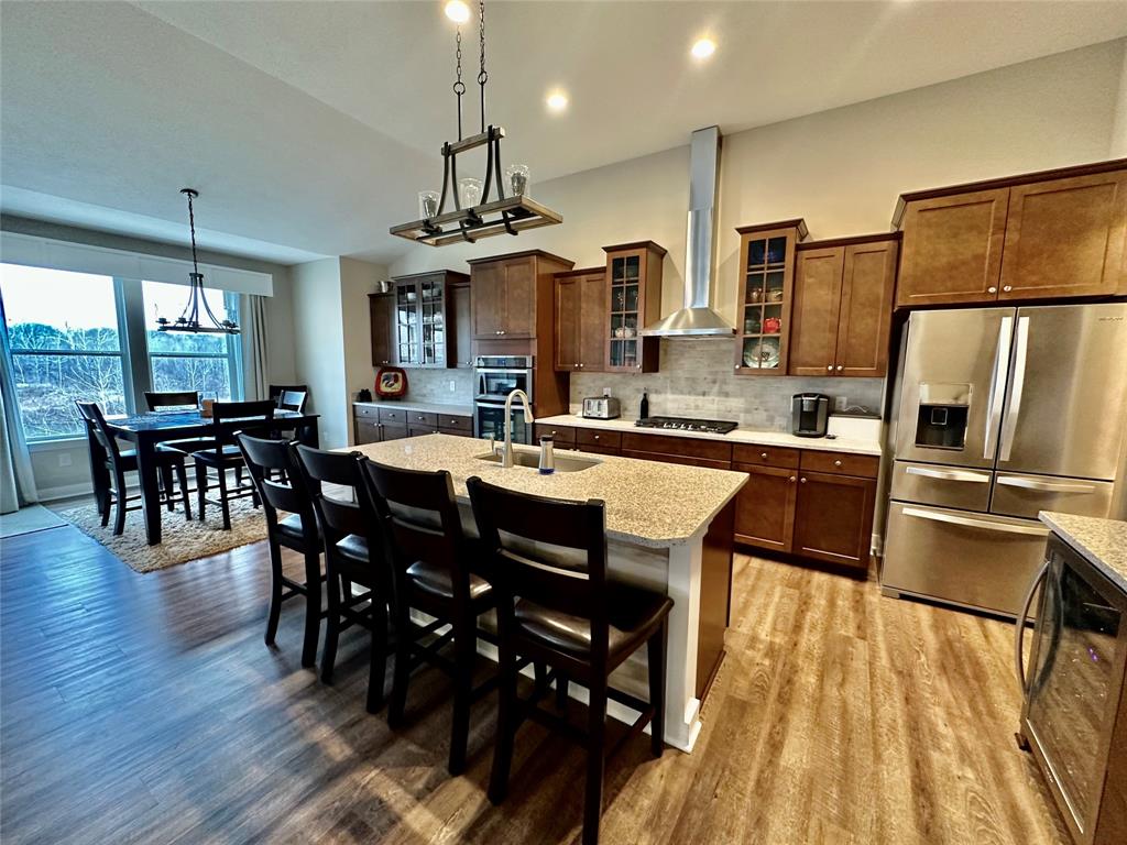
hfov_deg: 102.1
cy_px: 422
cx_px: 564
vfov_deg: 85.7
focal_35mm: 14
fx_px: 456
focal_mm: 2.22
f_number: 2.2
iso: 320
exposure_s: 1/60
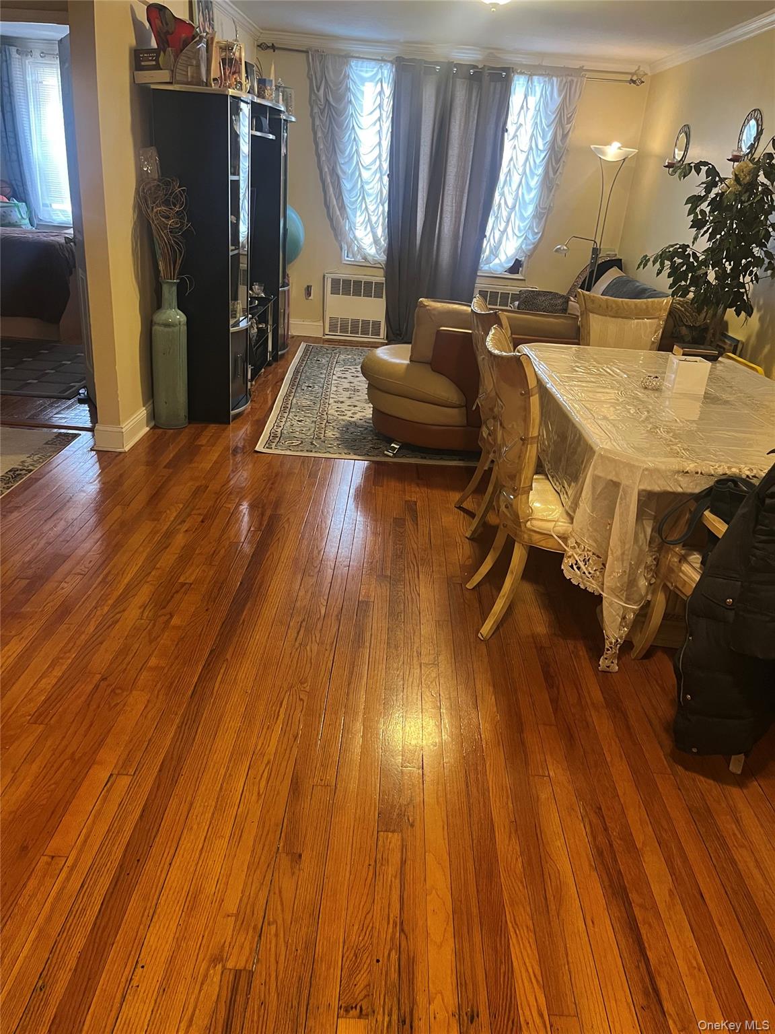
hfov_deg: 53.1
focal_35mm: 26
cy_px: 517
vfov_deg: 67.3
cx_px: 388
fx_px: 776
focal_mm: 5.1
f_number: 1.6
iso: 400
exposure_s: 1/60
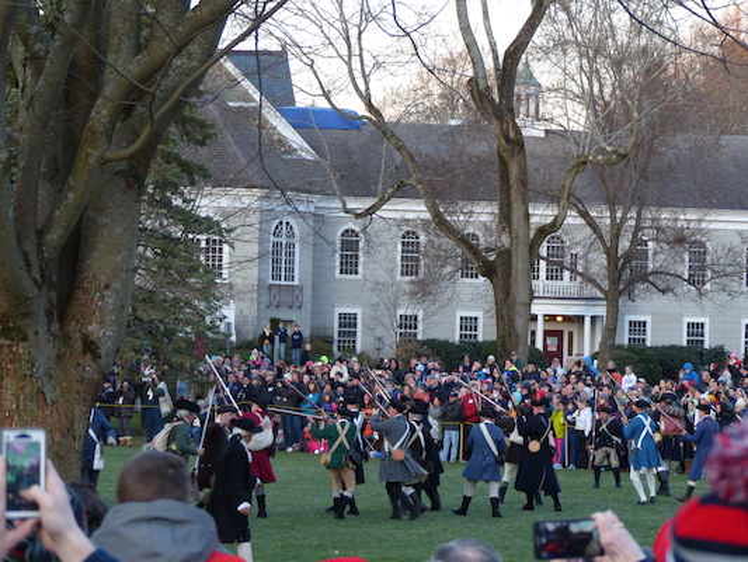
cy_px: 281
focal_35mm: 150
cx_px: 374
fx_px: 3242
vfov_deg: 9.9
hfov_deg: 13.2
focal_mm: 27
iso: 320
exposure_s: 1/80
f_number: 2.8
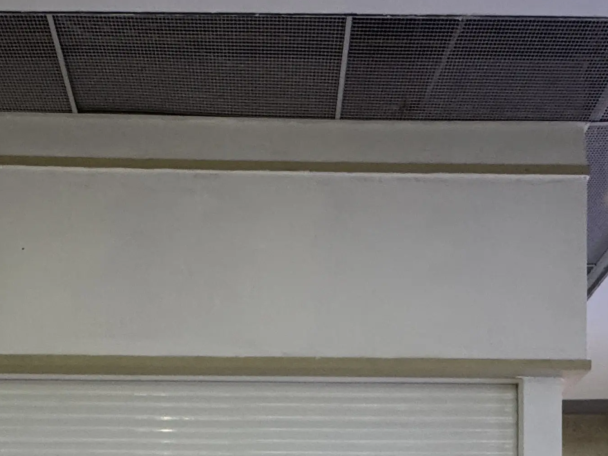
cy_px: 673
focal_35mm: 42
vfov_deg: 26.0
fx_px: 738
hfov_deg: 44.7
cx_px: 260
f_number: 2.2
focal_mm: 2.22
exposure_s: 1/60
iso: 200
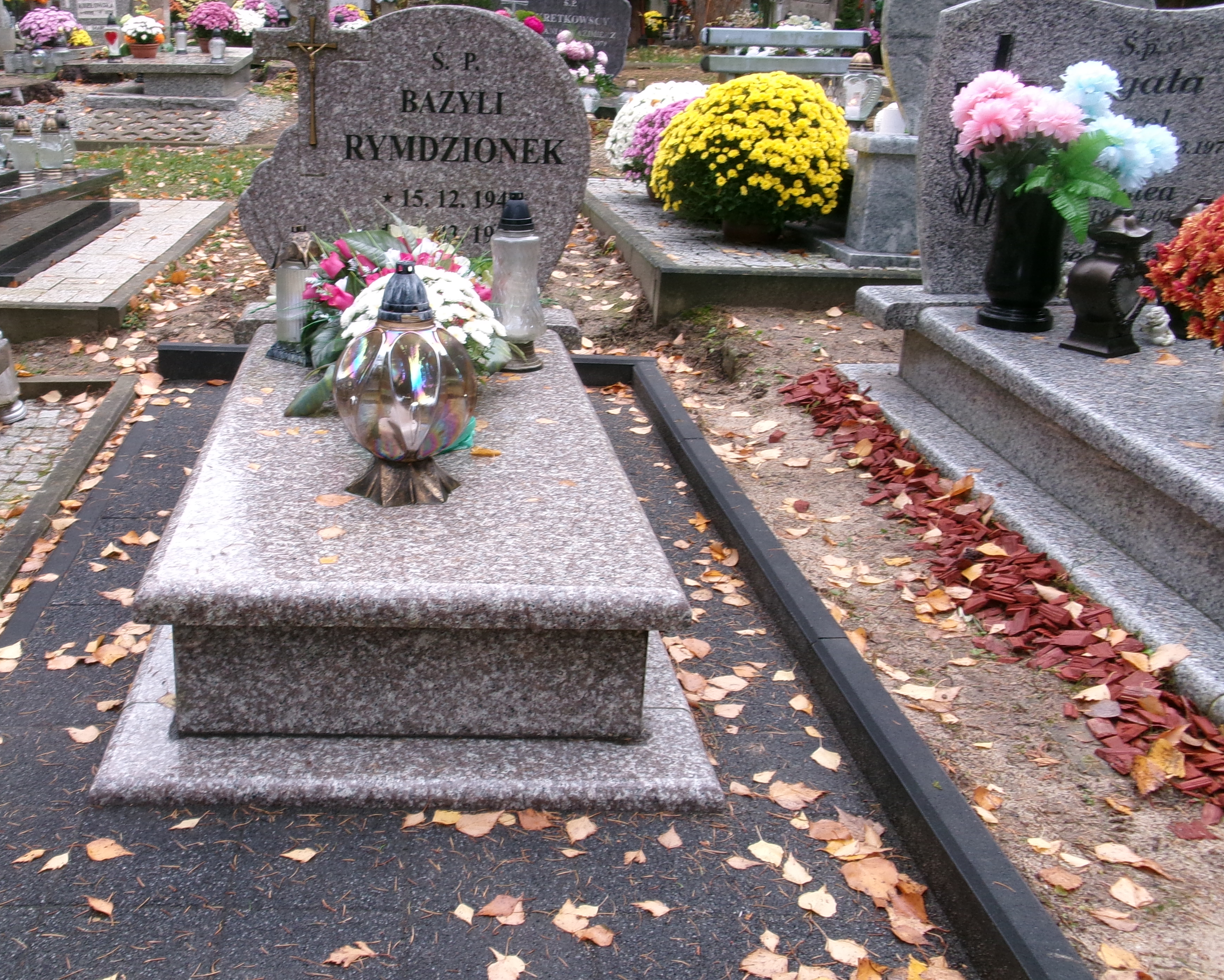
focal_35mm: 36
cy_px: 485
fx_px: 1304
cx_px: 421
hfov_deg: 49.5
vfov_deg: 41.2
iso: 107
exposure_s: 1/34
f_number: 3.9
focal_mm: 5.1
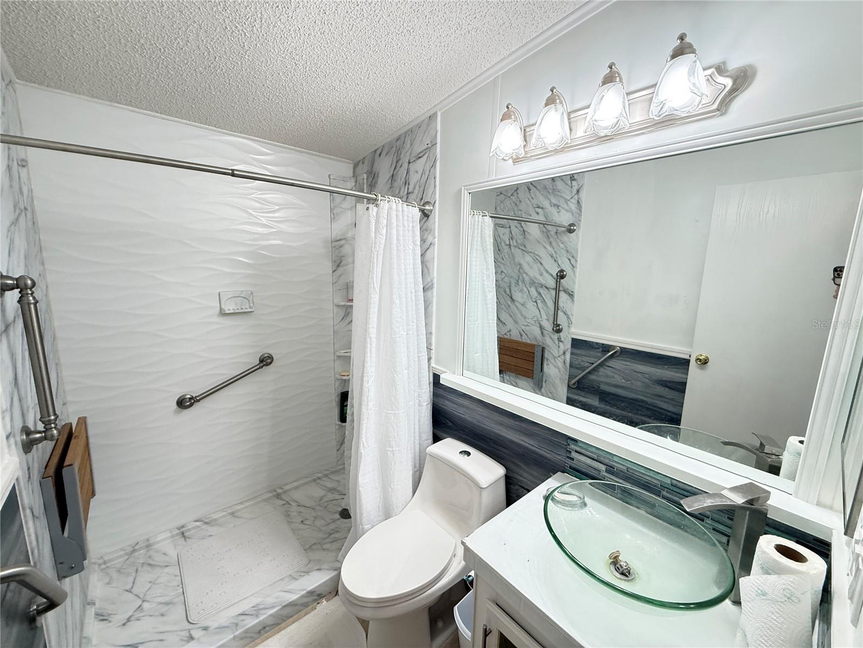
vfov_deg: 85.7
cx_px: 432
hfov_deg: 102.1
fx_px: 349
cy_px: 324
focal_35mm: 14
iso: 320
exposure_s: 1/120
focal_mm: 2.22
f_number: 2.2
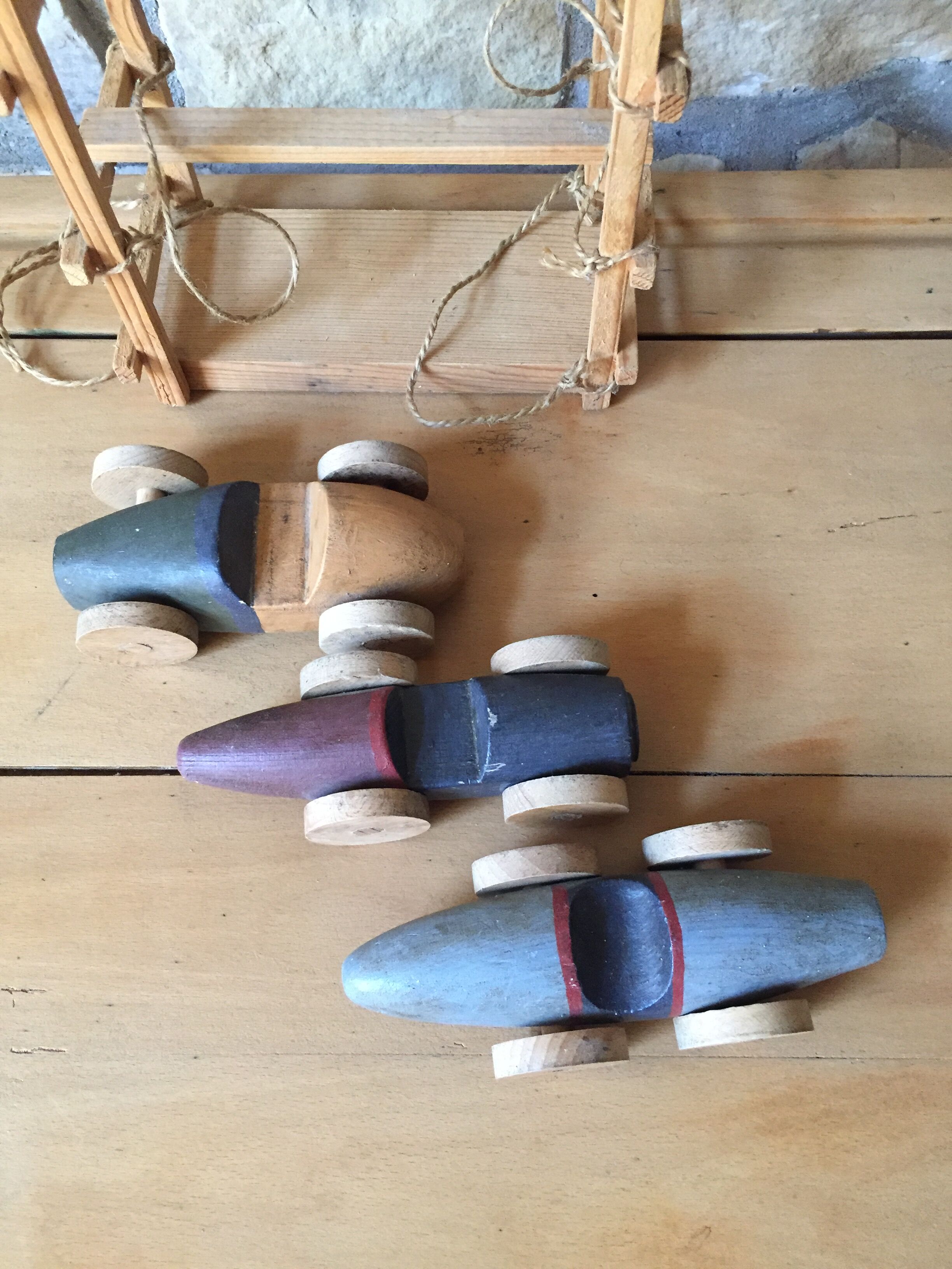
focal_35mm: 29
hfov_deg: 48.2
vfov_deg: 61.7
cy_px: 634
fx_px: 1063
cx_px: 476
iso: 250
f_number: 2.2
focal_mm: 4.15
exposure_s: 1/30
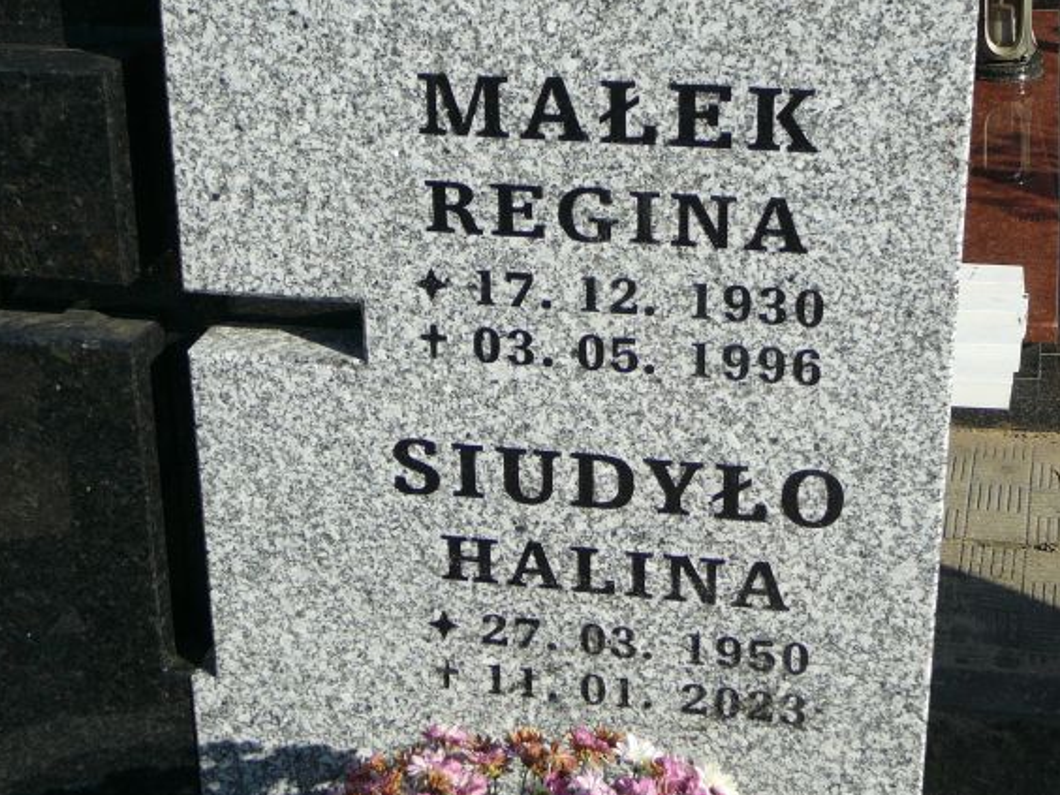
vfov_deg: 21.9
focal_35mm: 67
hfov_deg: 29.0
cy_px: 372
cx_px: 521
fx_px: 2052
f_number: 3.5
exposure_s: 1/800
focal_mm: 8.7
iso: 80
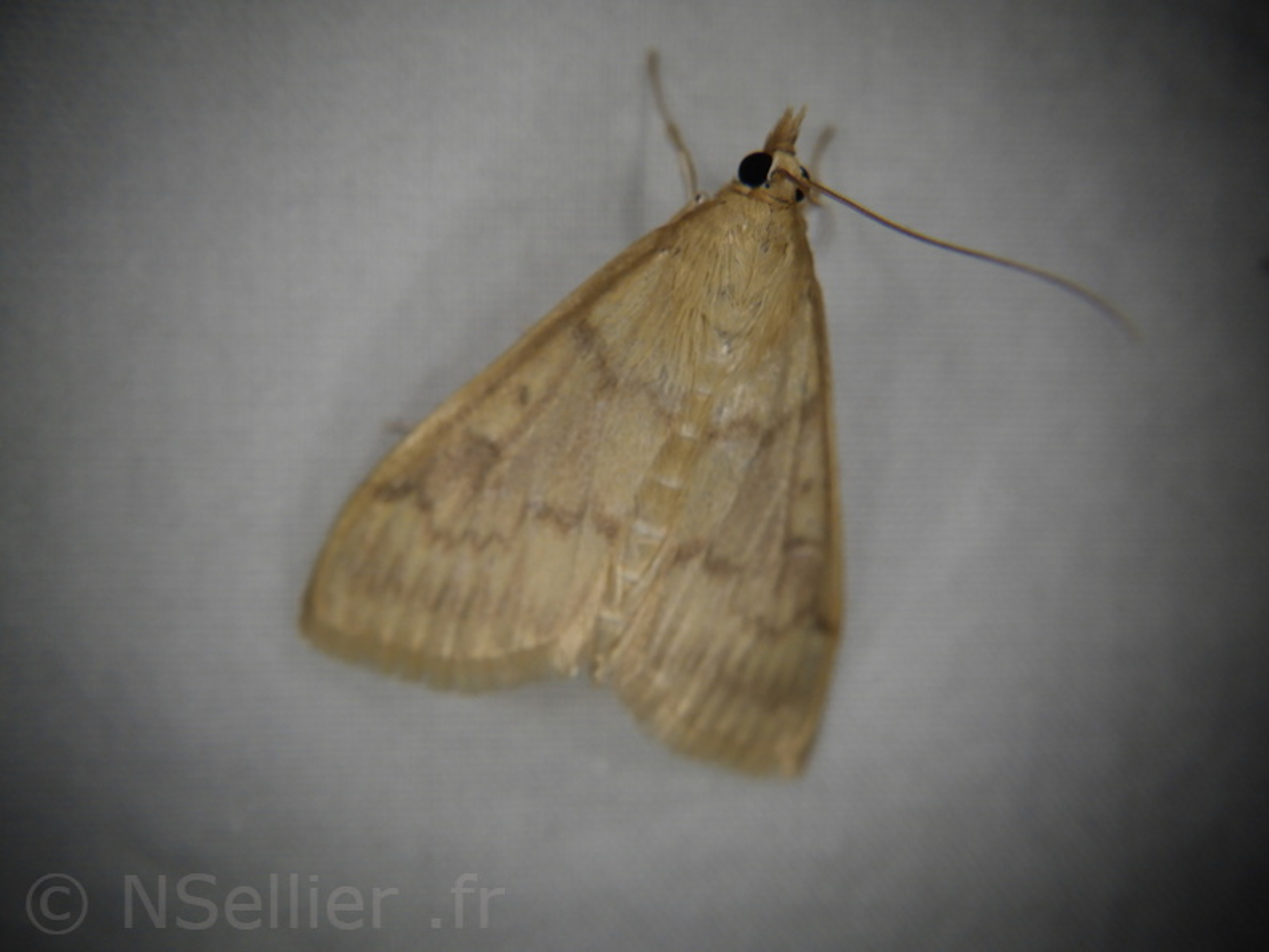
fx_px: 1246
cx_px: 634
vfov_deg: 41.8
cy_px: 476
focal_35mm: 34
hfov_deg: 54.0
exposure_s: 1/2000
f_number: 4.6
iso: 125
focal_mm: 6.1
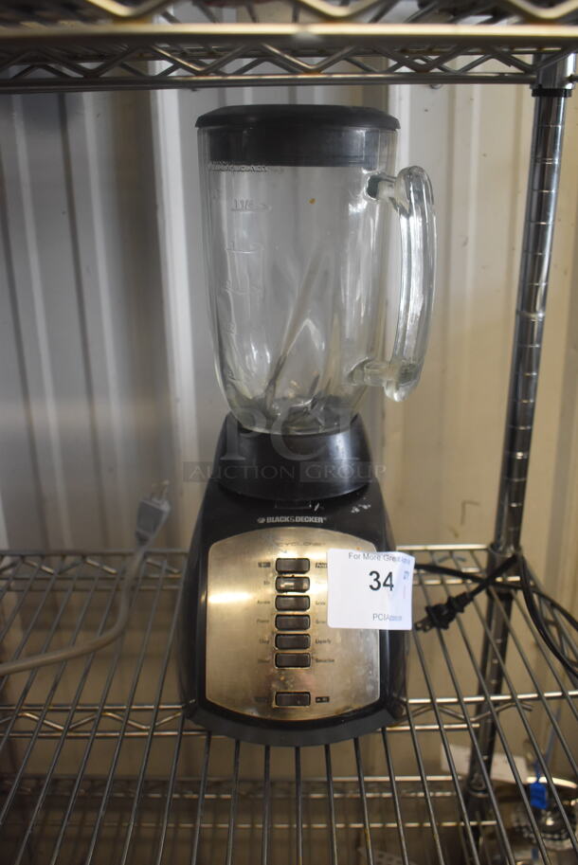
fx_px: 830
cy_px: 432
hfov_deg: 38.4
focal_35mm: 34
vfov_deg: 55.1
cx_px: 289
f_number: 3.8
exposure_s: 1/125
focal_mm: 23
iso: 1100
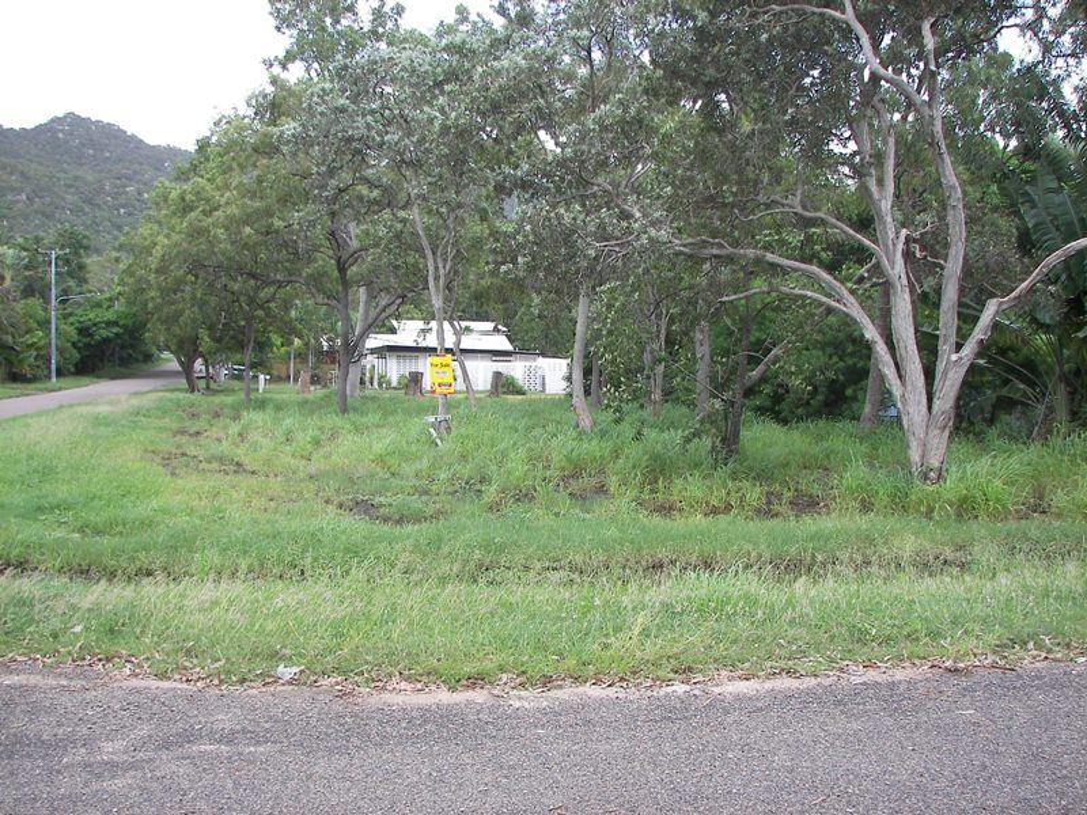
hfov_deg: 51.4
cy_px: 408
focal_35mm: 36
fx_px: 1130
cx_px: 544
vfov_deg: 39.7
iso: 50
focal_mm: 6
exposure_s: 1/250
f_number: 2.8
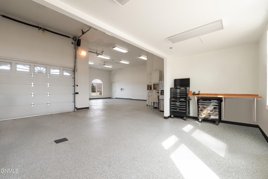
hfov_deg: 100.4
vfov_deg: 77.4
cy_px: 90
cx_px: 134
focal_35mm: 15
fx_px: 112
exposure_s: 1/320
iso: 200
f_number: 7.1
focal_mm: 15
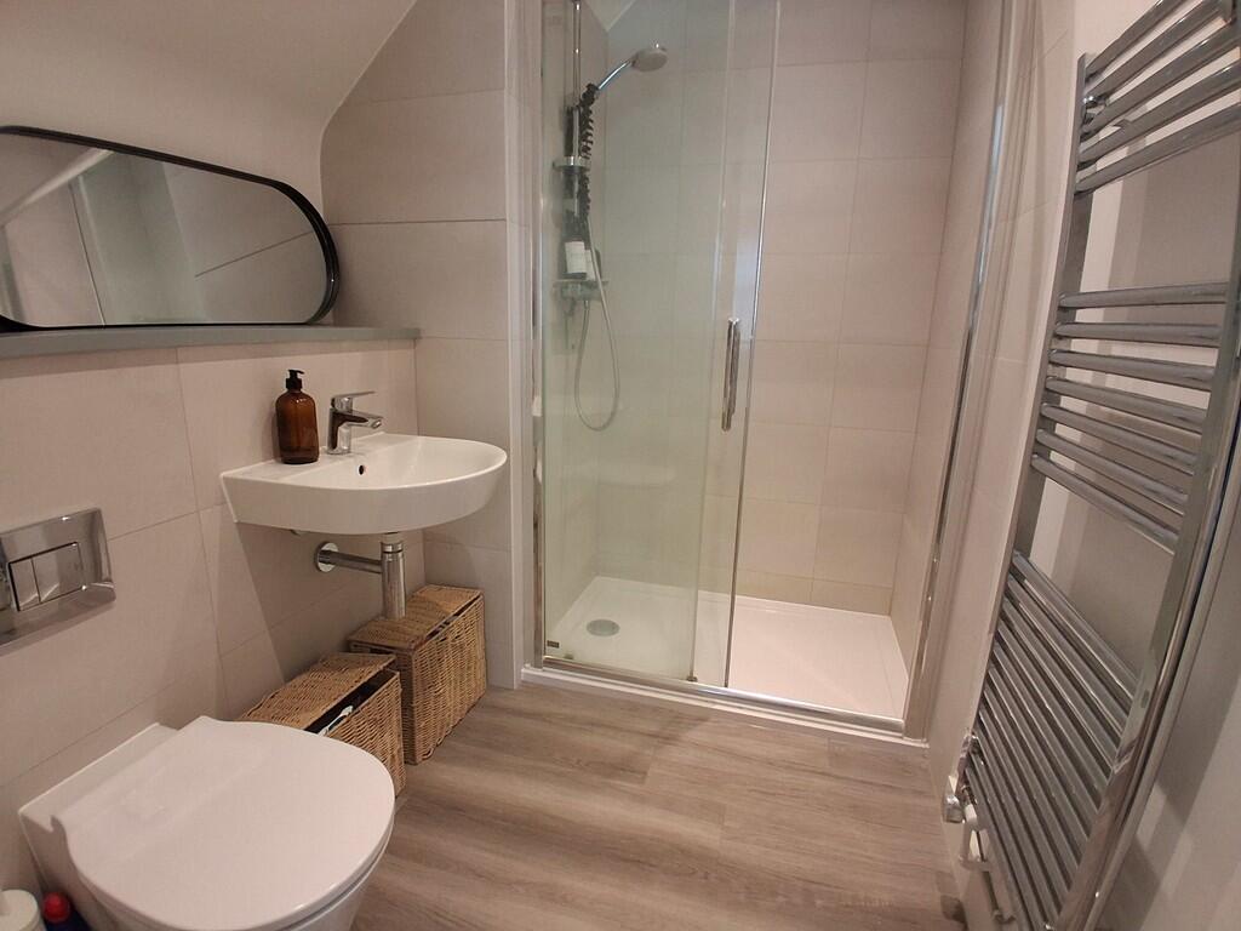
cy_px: 466
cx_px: 620
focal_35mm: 17
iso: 250
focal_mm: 1.4
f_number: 2.2
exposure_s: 1/40
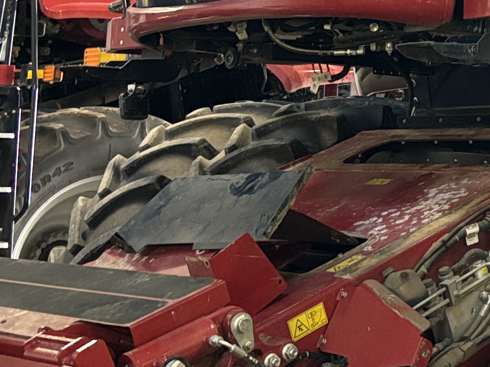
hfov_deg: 18.6
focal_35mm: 94
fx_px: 1330
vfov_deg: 15.1
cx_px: 716
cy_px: -88
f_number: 1.6
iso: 400
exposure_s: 1/60
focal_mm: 5.96
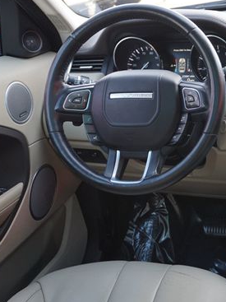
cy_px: 138
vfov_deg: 33.3
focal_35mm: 58
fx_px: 504
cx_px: 199
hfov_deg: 24.6
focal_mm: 23
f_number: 4
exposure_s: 1/60
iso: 200
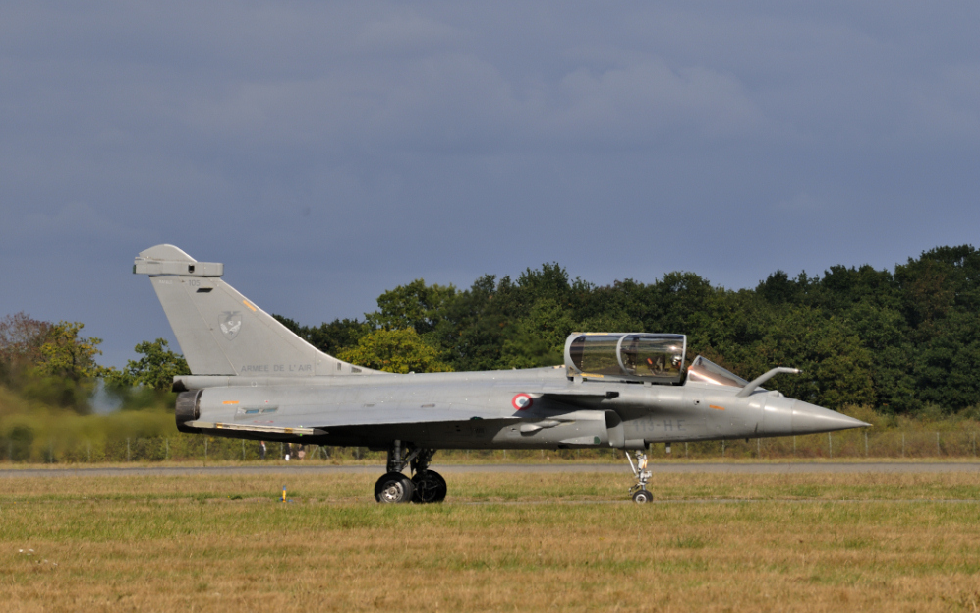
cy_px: 293
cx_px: 490
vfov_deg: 4.4
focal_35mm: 299
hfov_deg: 7.0
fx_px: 7972
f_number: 10
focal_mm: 195
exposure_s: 1/400
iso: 200
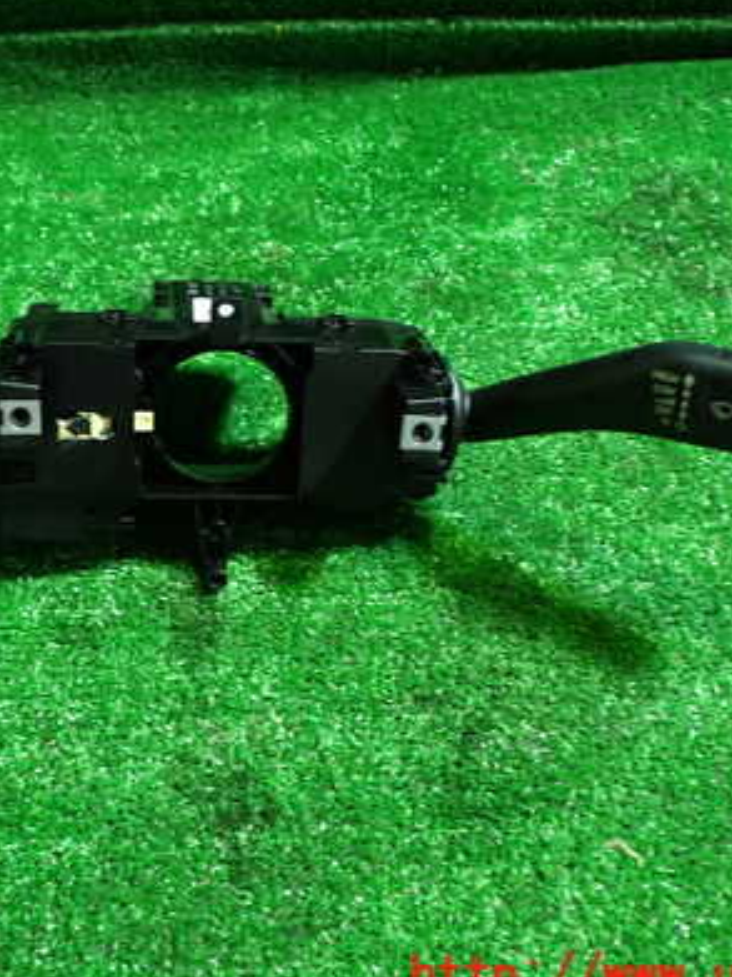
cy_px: 447
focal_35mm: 46
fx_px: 1298
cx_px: 225
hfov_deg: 31.2
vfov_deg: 41.2
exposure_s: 1/30
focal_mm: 5.4
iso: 320
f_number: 2.3
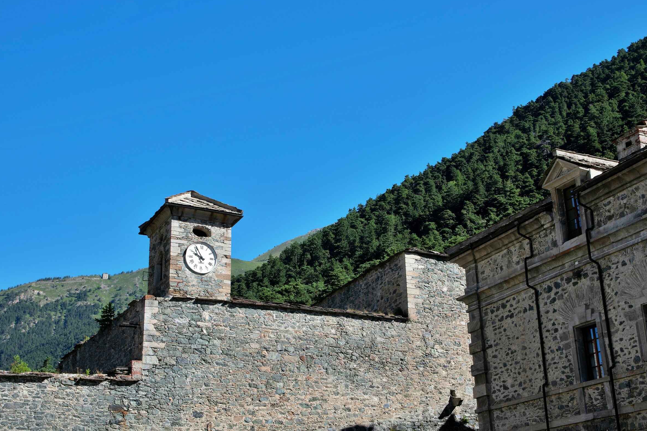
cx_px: 327
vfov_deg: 26.0
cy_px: 216
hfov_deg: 38.2
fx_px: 934
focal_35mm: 52
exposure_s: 1/200
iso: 100
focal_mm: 34
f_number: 8
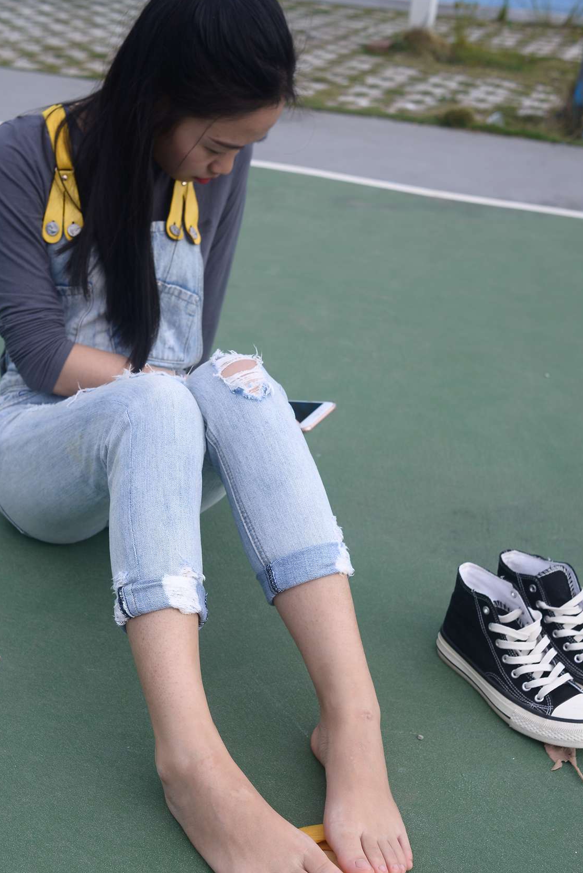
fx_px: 1067
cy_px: 509
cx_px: 227
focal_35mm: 44
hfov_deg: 30.5
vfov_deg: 44.3
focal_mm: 35
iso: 100
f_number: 6.3
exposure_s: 1/320
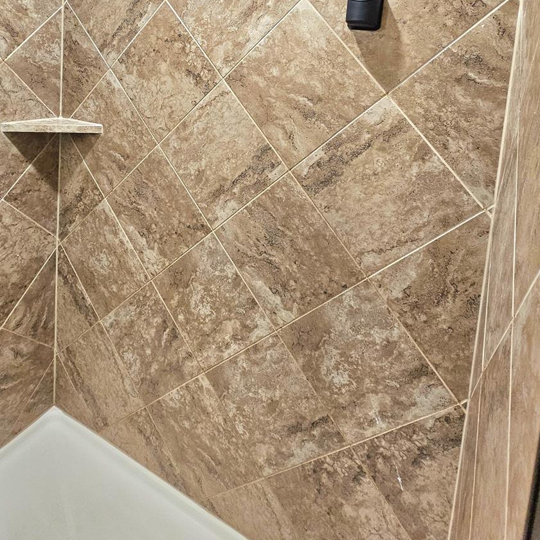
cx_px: 256
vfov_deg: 65.7
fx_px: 371
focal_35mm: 21
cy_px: 109
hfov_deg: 72.1
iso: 400
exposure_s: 1/60.2
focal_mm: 2.2
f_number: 2.2
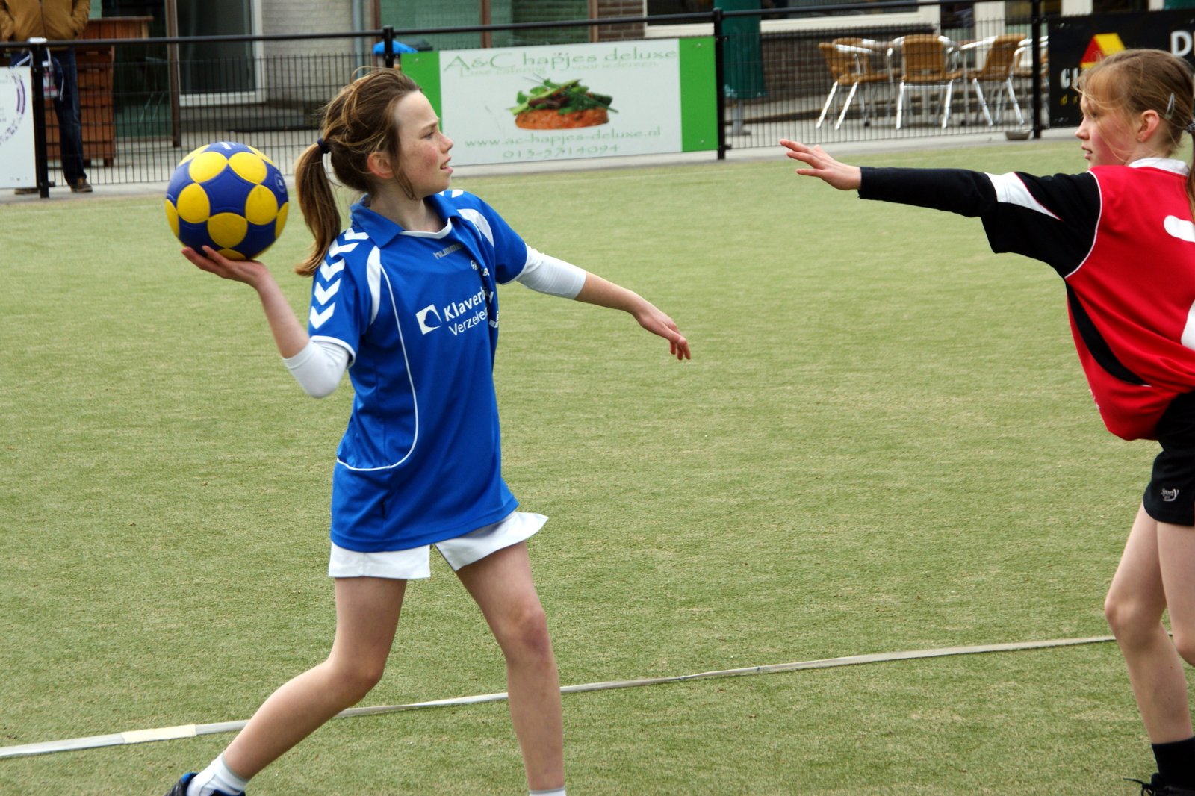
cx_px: 598
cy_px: 398
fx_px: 4231
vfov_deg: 10.7
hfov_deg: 16.1
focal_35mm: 128
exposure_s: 1/250
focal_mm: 85
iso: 200
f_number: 8
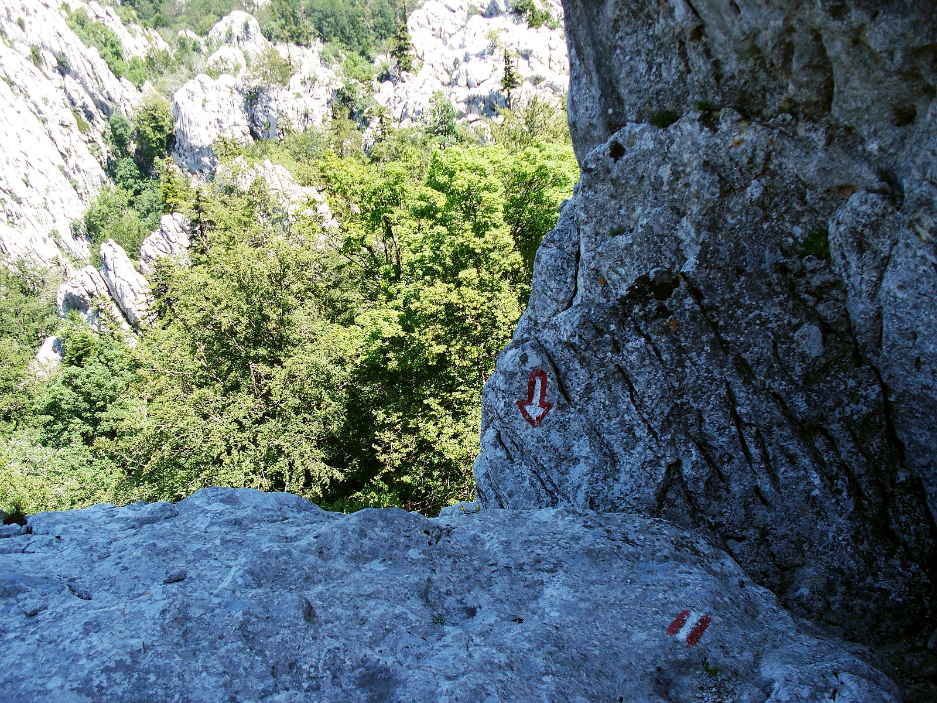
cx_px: 468
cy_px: 352
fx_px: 1272
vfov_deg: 30.9
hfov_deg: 40.4
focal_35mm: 47
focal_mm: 9.86
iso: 64
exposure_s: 1/250
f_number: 2.9
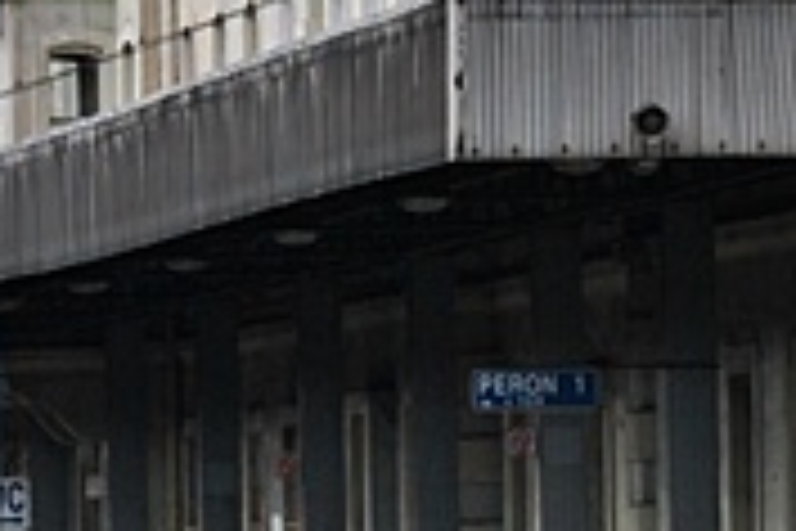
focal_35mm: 609
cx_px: 697
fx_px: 13465
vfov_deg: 2.3
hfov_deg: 3.4
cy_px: -207
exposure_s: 1/250
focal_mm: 80
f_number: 5.6
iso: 100
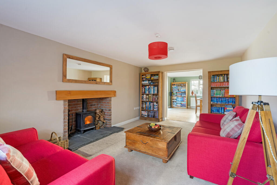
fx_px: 123
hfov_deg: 96.7
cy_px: 92
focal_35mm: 16
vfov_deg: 73.8
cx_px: 138
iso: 640
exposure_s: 1/3
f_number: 8
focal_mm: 16
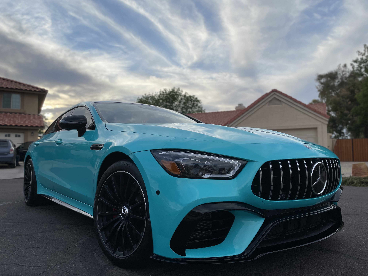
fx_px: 276
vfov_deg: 53.1
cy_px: 138
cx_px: 184
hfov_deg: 67.3
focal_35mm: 26
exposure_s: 1/1949
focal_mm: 4.2
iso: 32
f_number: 1.6
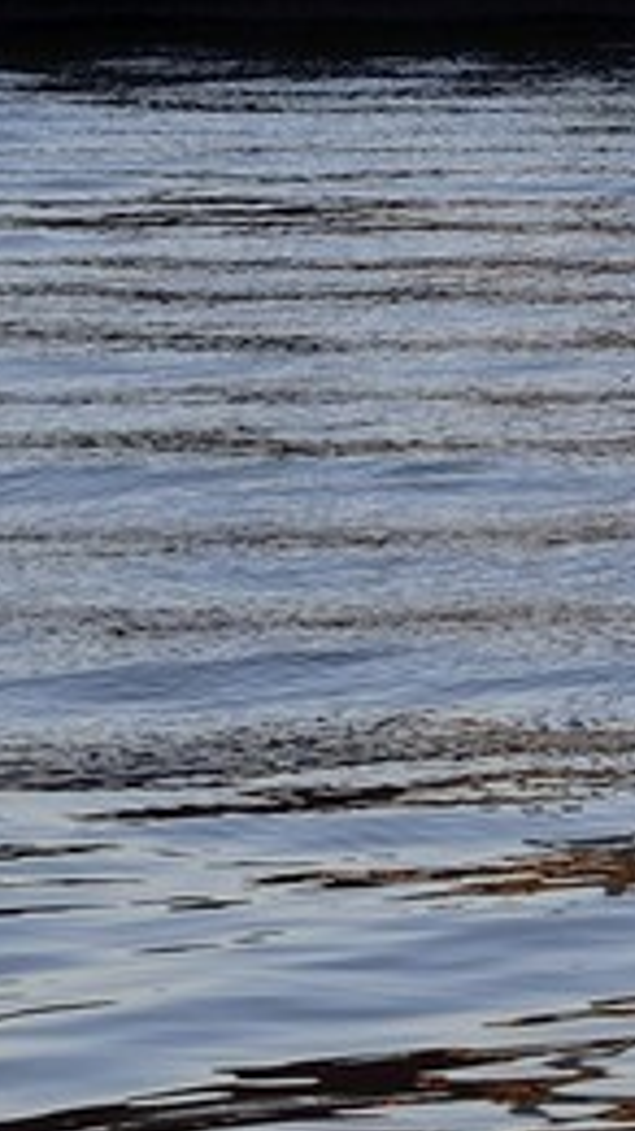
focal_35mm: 399
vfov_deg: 5.3
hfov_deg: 2.9
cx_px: 2540
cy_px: -1014
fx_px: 11959
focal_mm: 62
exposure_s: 1/160
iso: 200
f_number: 7.1
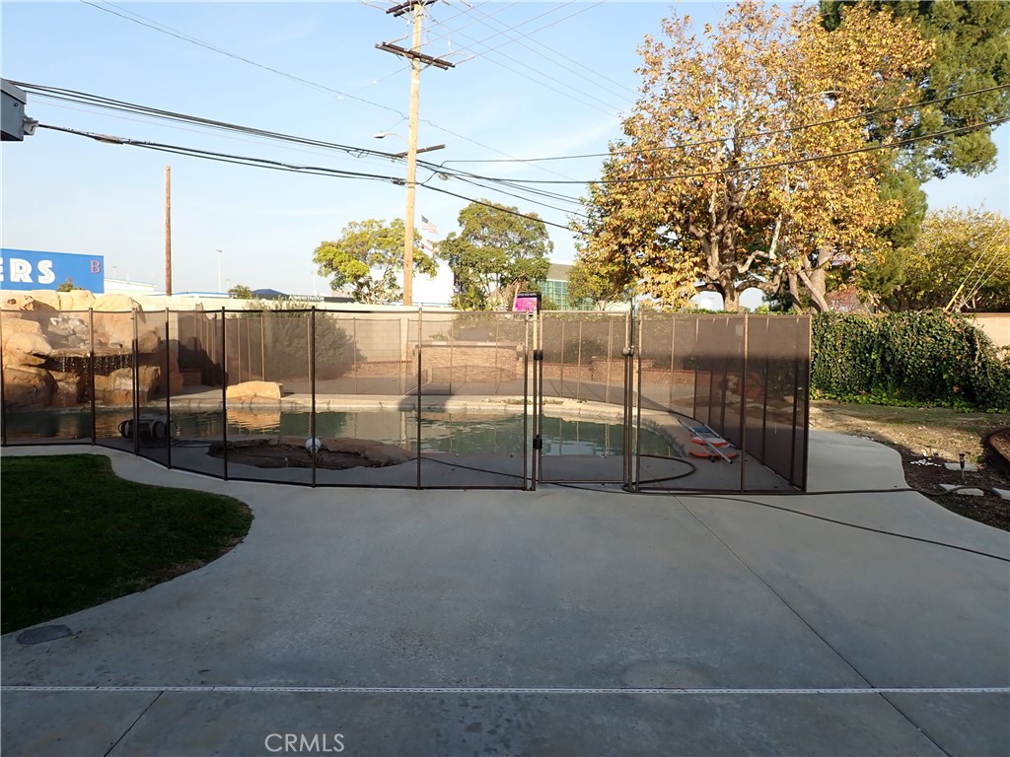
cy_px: 378
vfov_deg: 54.9
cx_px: 505
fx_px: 729
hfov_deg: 69.4
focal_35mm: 25
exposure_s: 1/640
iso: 100
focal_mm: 4.5
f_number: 2.8
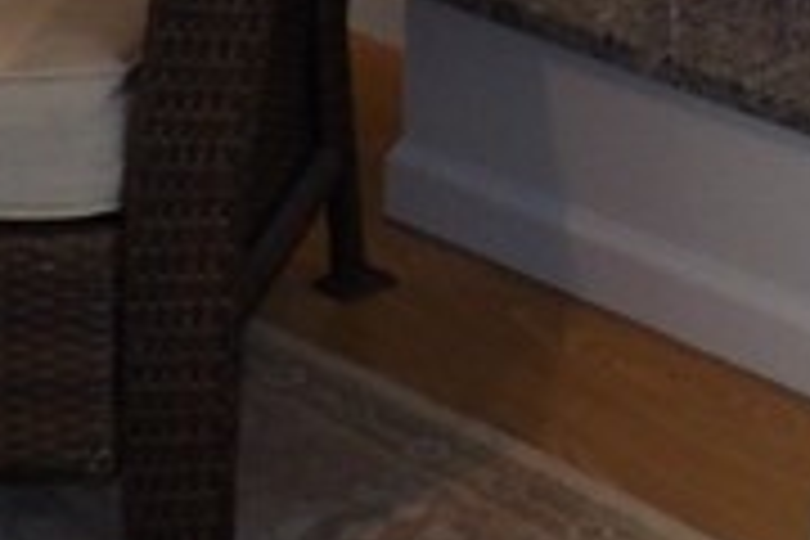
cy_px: -986
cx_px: 1278
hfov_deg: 13.5
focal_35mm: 142
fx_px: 3195
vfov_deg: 8.4
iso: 200
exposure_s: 1/32
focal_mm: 4.3
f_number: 3.2
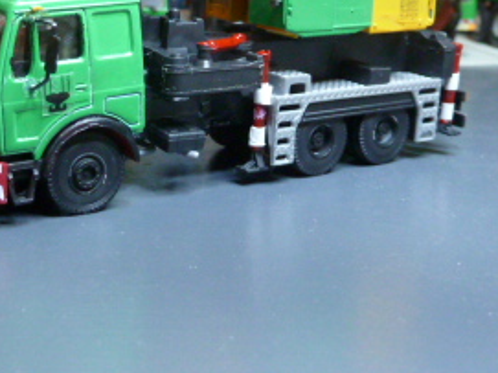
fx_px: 848
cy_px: 86
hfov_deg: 32.4
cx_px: 165
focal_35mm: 59
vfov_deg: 24.5
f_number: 3.3
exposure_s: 1/25
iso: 400
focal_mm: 4.1
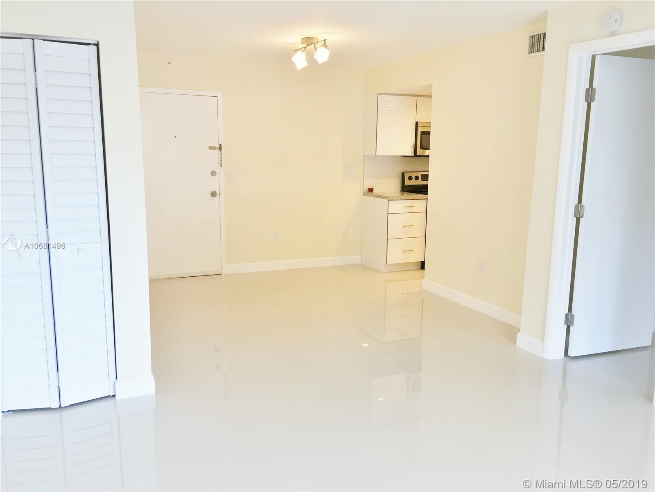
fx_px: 549
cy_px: 246
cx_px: 328
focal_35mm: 29
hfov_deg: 61.7
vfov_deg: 48.2
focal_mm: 4.15
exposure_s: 1/40
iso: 32
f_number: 2.2
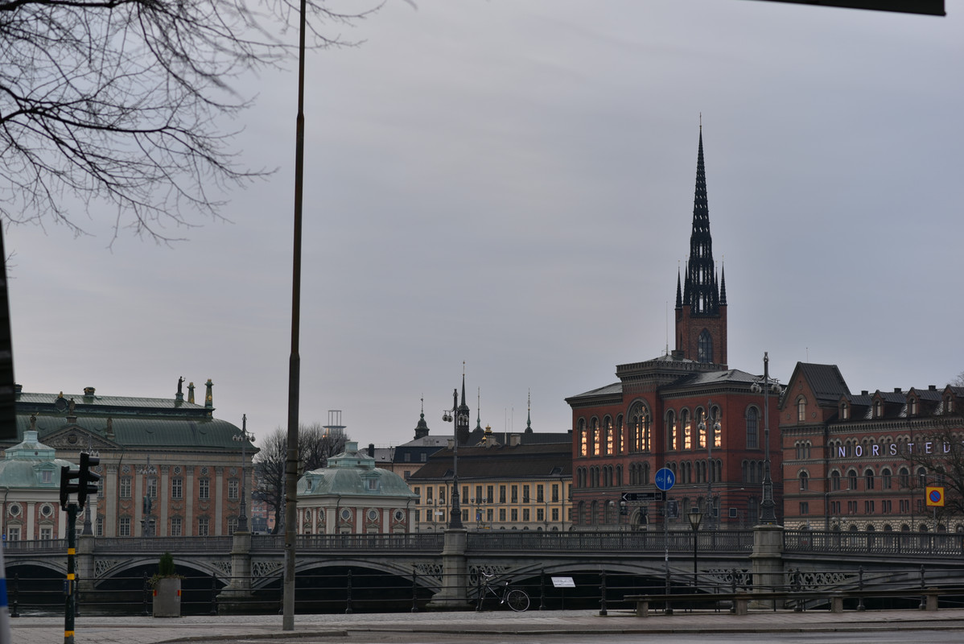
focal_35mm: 85
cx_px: 482
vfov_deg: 16.1
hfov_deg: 23.9
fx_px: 2277
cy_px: 322
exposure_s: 1/200
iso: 100
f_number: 3.5
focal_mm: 85
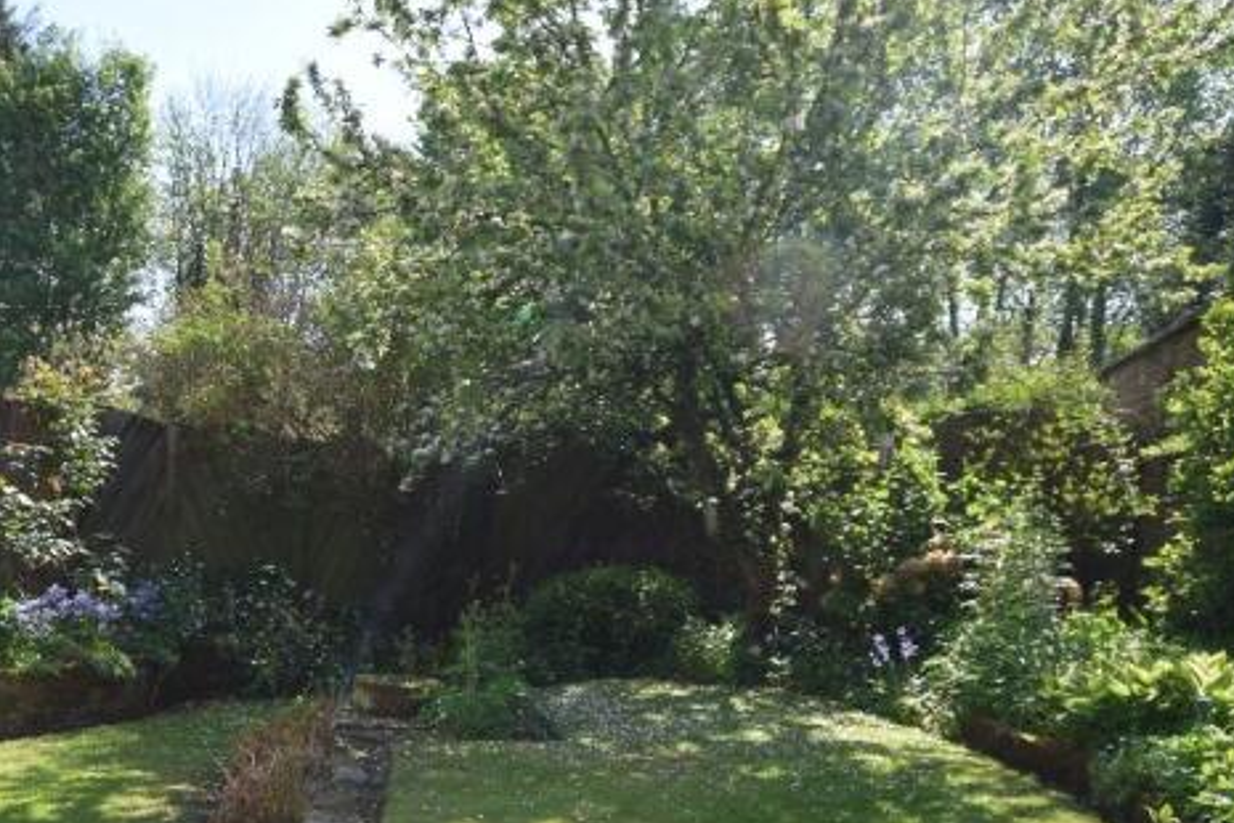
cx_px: 377
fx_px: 1131
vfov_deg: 39.1
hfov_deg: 55.6
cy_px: 593
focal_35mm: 33
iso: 100
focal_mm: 10
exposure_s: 1/200
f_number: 7.1
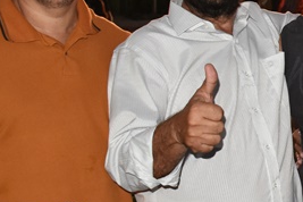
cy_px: 86
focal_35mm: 101
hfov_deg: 17.7
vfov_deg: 13.5
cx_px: 477
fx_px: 850
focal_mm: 18
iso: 1600
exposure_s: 1/100
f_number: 3.5
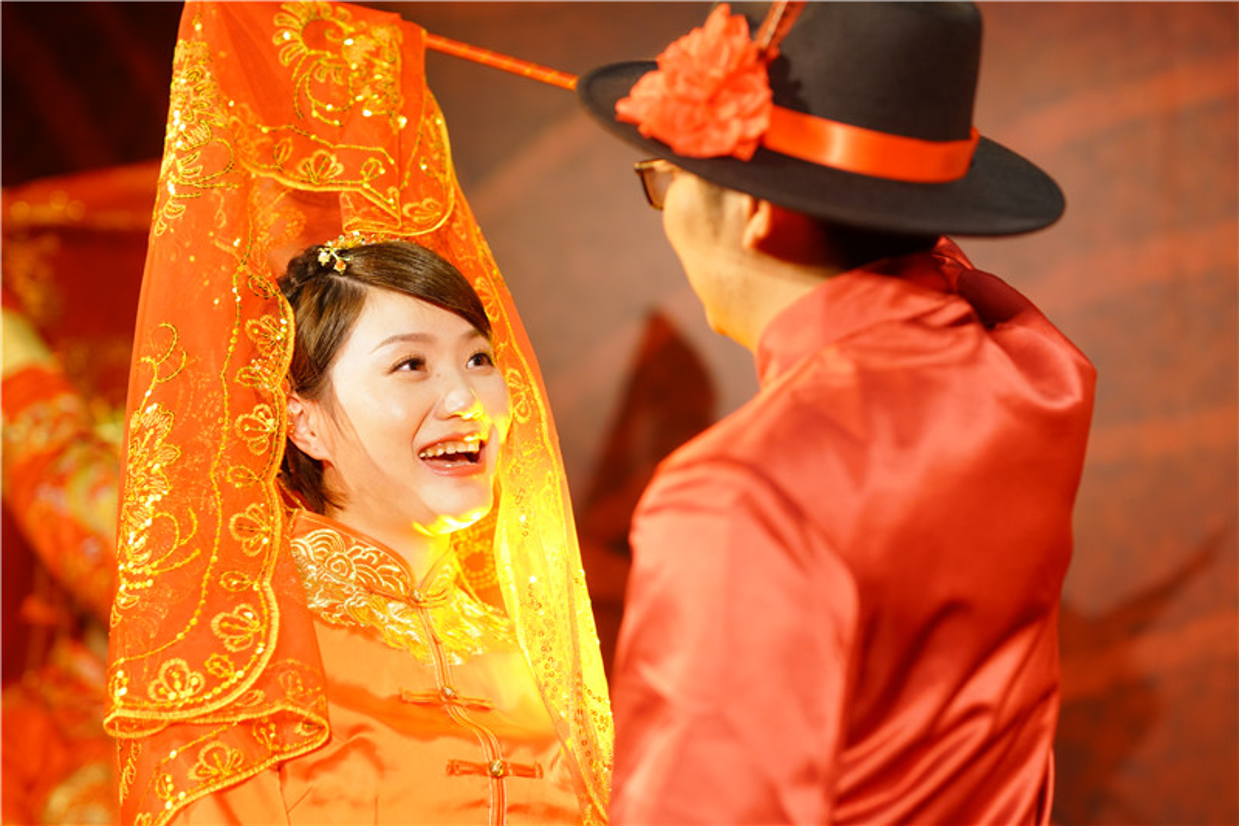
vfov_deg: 16.1
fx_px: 2925
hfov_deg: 23.9
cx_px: 620
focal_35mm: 85
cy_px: 413
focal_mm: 85
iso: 1250
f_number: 2.2
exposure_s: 1/320
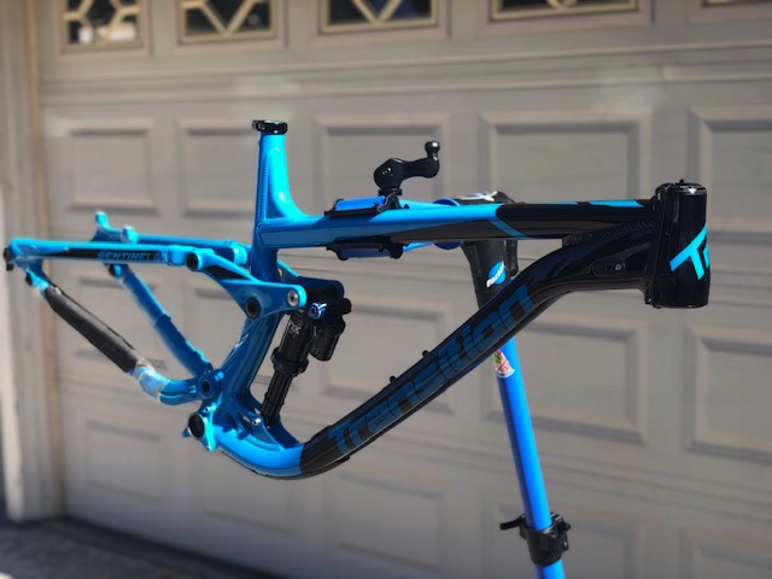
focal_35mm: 52
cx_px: 386
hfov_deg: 36.8
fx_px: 1160
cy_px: 290
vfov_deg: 28.0
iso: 16
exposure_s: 1/344
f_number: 2.4
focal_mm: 6
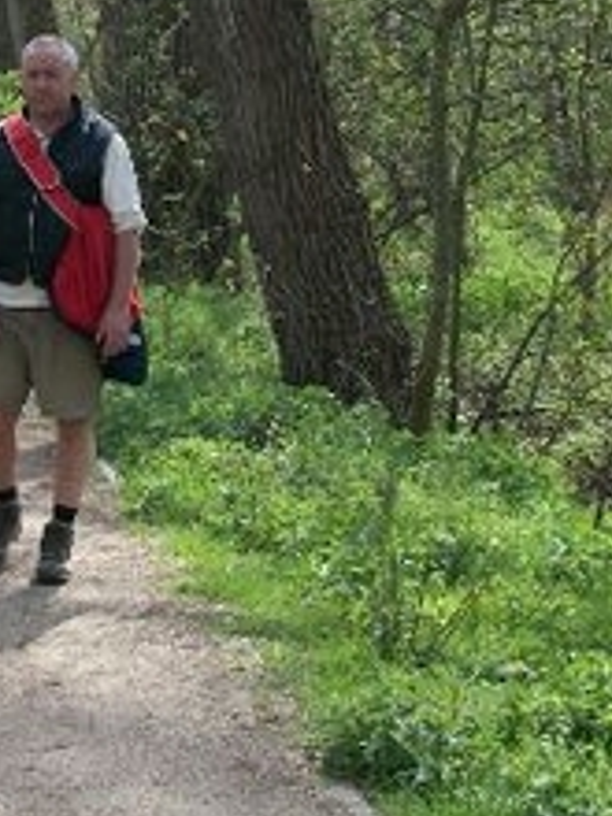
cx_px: 22
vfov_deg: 17.5
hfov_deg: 13.4
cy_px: -45
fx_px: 2569
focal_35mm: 109
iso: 80
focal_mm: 7.1
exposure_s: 1/60
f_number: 9.9
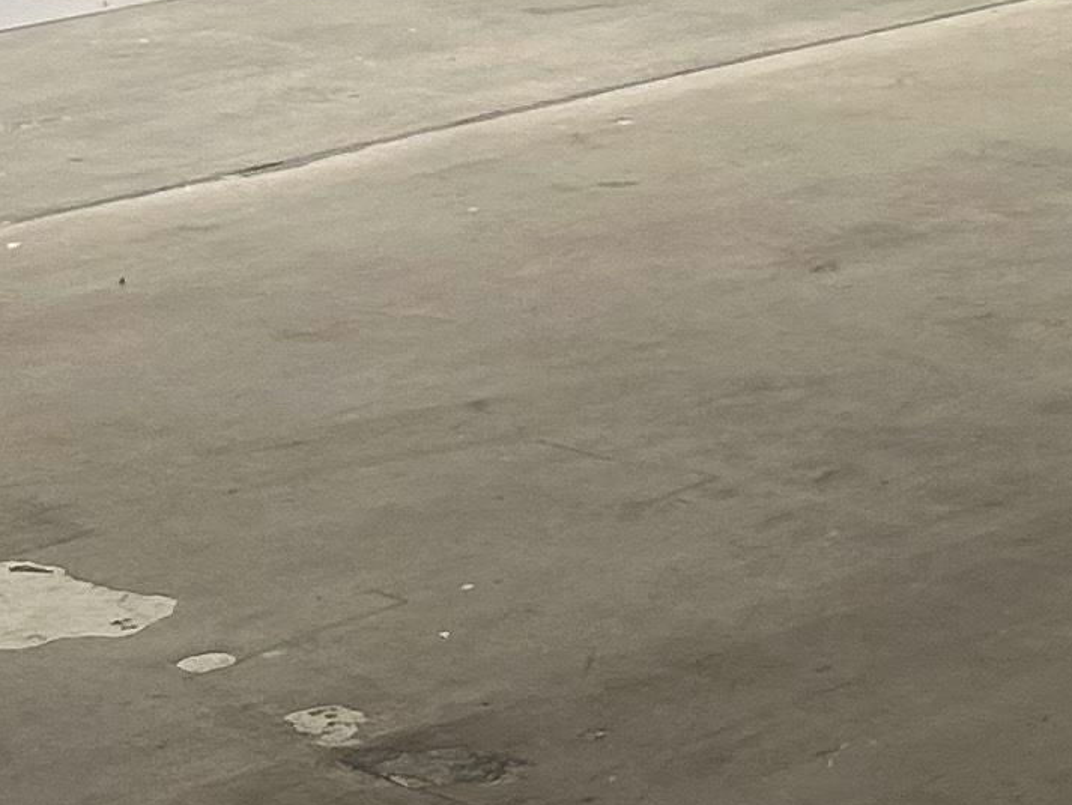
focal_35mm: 147
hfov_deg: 12.0
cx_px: 2139
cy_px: -633
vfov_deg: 9.6
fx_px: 4553
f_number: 1.5
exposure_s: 1/120
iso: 64
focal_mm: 5.7
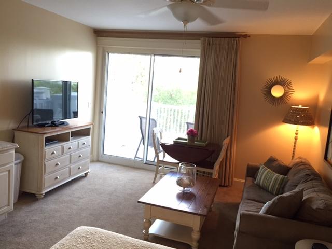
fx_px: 278
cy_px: 124
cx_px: 166
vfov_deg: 48.2
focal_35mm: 29
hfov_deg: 61.7
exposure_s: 1/30
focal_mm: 4.15
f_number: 2.2
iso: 125
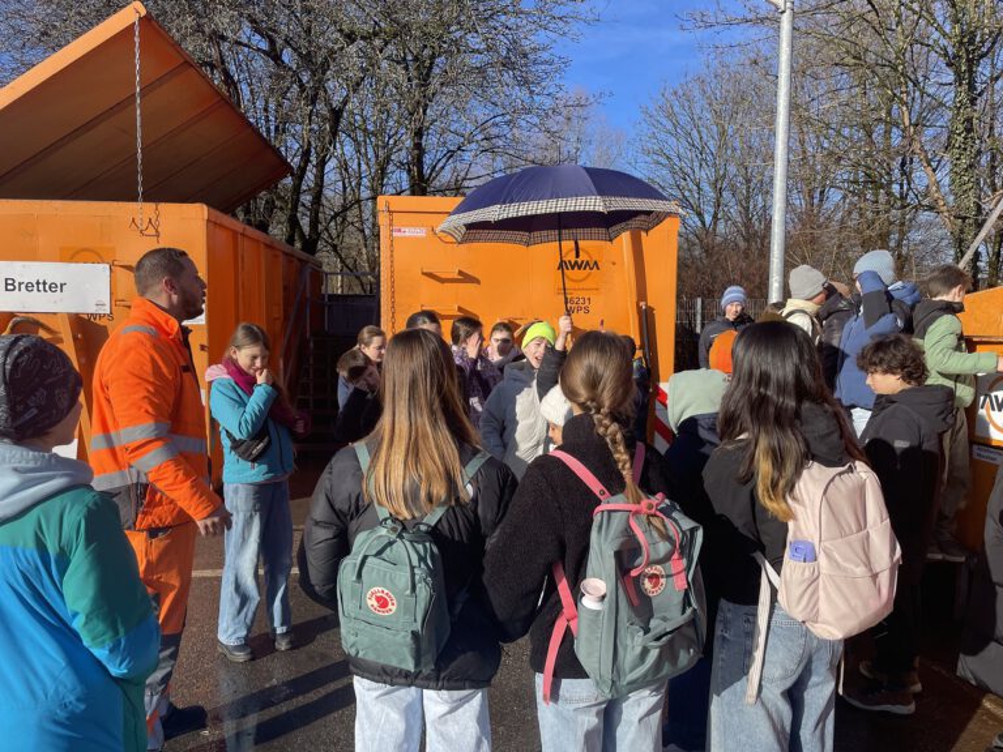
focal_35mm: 26
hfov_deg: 67.3
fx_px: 753
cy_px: 376
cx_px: 502
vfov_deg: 53.1
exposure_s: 1/2618
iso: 32
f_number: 1.6
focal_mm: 4.2
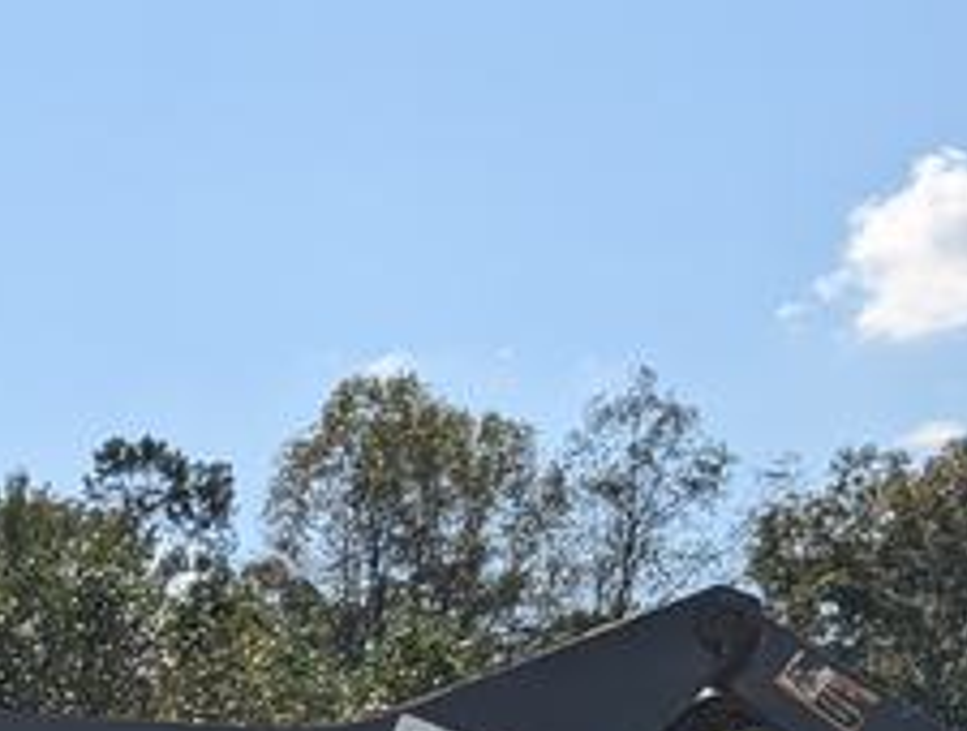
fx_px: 2773
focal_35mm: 99
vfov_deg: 13.8
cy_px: 1195
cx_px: -578
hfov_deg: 17.4
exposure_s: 1/1783
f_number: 1.68
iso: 20
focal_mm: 6.9
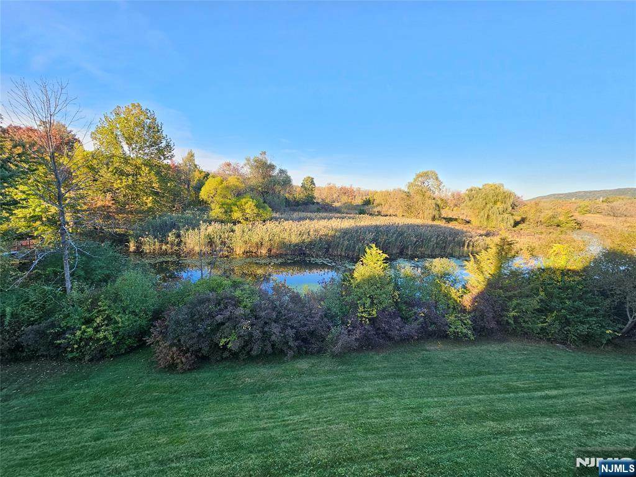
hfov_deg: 106.2
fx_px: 239
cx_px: 318
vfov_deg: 89.9
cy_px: 238
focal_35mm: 13
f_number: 2.2
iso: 50
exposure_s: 1/195
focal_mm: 2.2
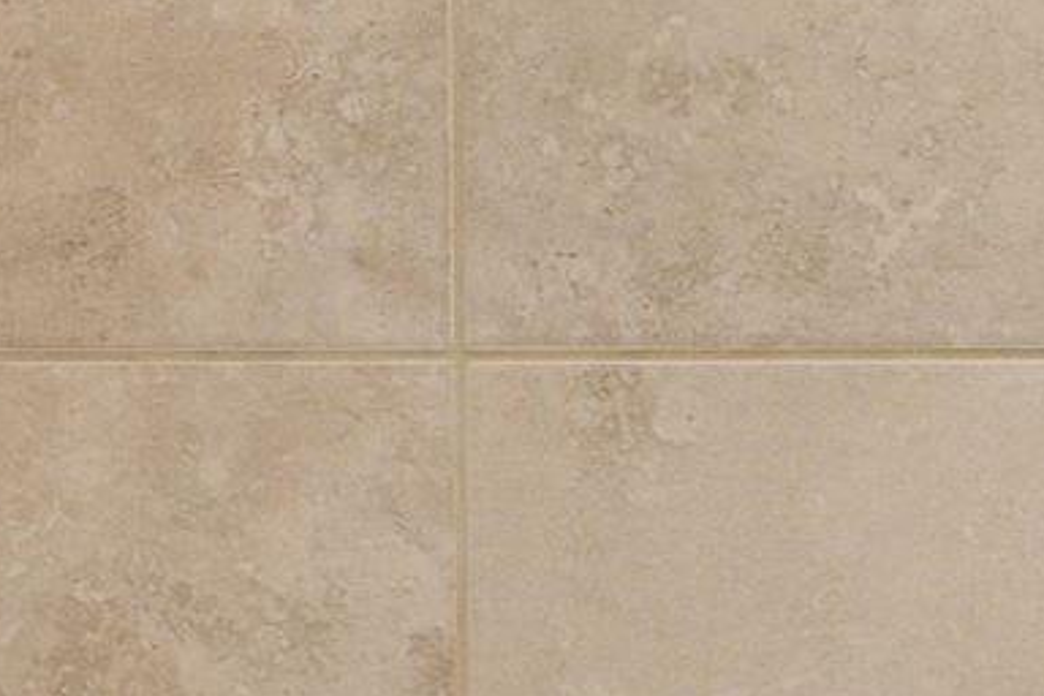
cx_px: -1174
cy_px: 294
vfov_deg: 10.7
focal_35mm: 128
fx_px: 3712
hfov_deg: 13.3
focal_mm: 11
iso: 100
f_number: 4.8
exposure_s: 1/5
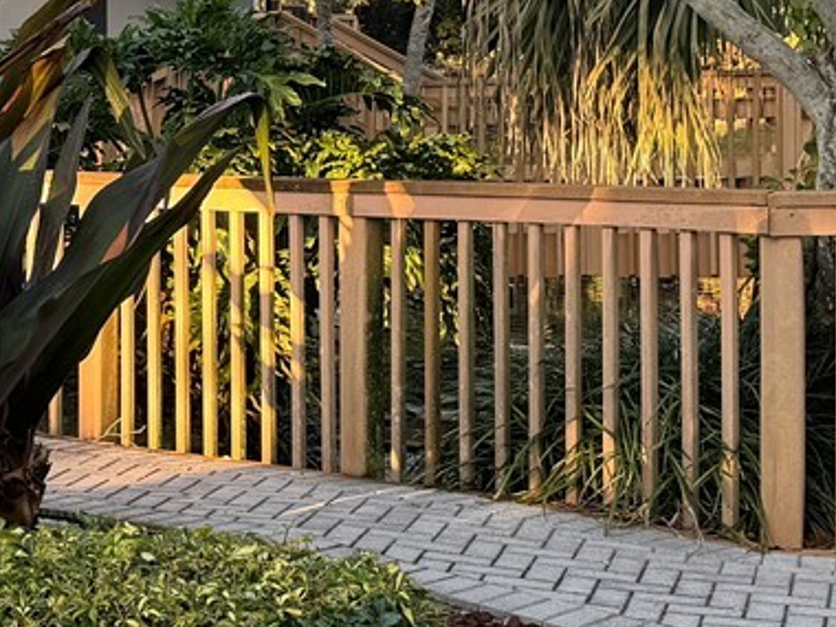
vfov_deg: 14.6
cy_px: 253
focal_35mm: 101
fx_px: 2439
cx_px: -453
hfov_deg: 17.3
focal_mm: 6.76
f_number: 1.78
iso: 80
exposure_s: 1/309
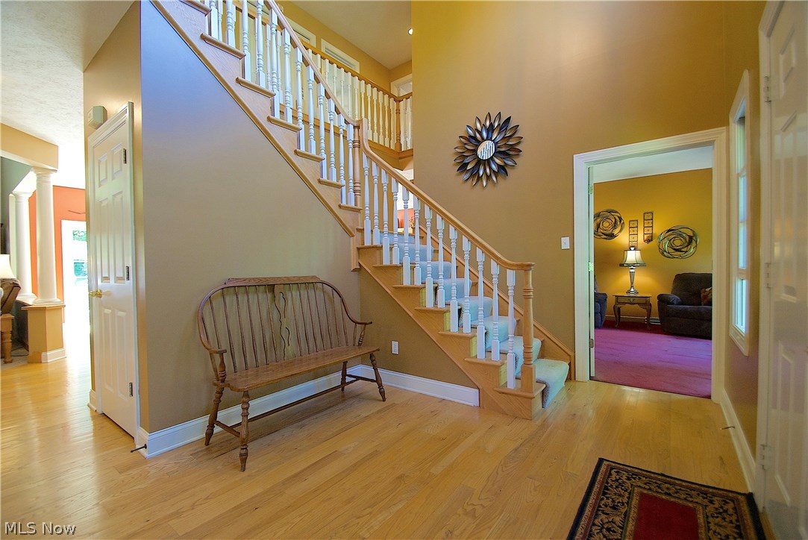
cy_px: 270
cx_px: 404
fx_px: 337
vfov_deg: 77.4
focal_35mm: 15
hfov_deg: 100.3
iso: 400
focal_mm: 10
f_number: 3.5
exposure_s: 1/25
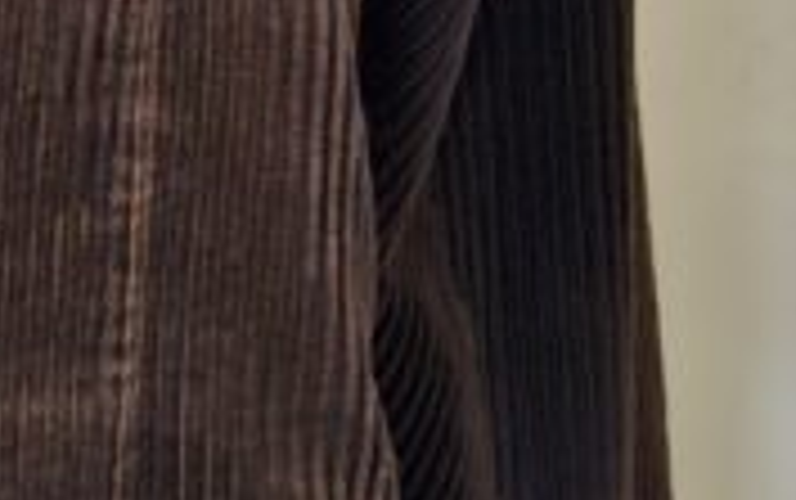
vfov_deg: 11.6
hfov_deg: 16.7
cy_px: -167
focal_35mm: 110
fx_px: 2389
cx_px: -481
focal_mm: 5.54
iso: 1250
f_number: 1.8
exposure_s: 1/20
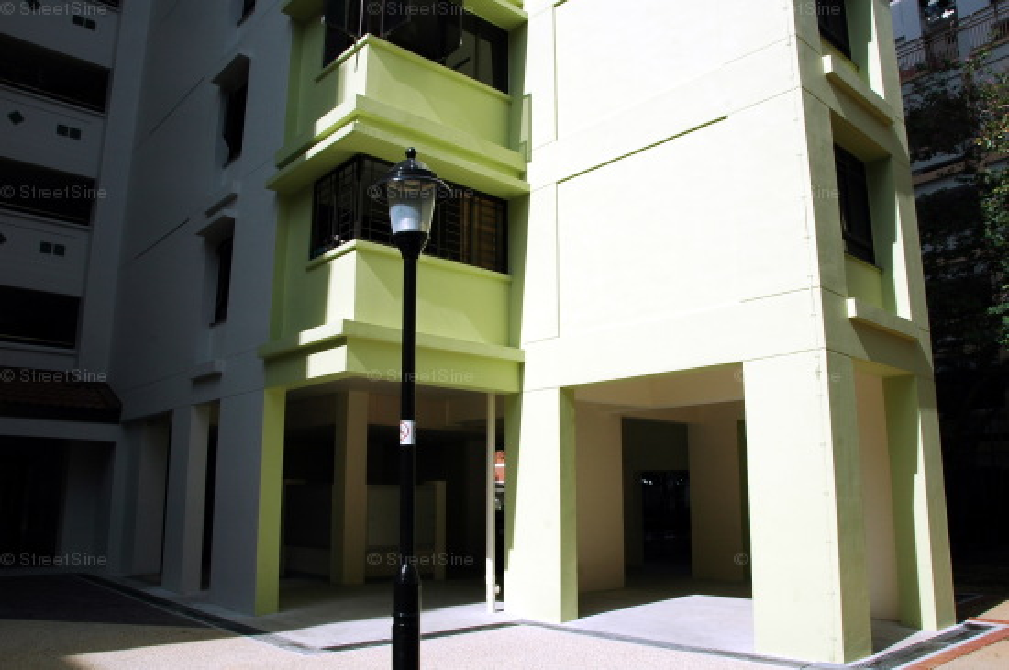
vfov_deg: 47.8
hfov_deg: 67.5
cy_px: 335
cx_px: 504
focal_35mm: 27
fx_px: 756
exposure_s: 1/400
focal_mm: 18
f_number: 10
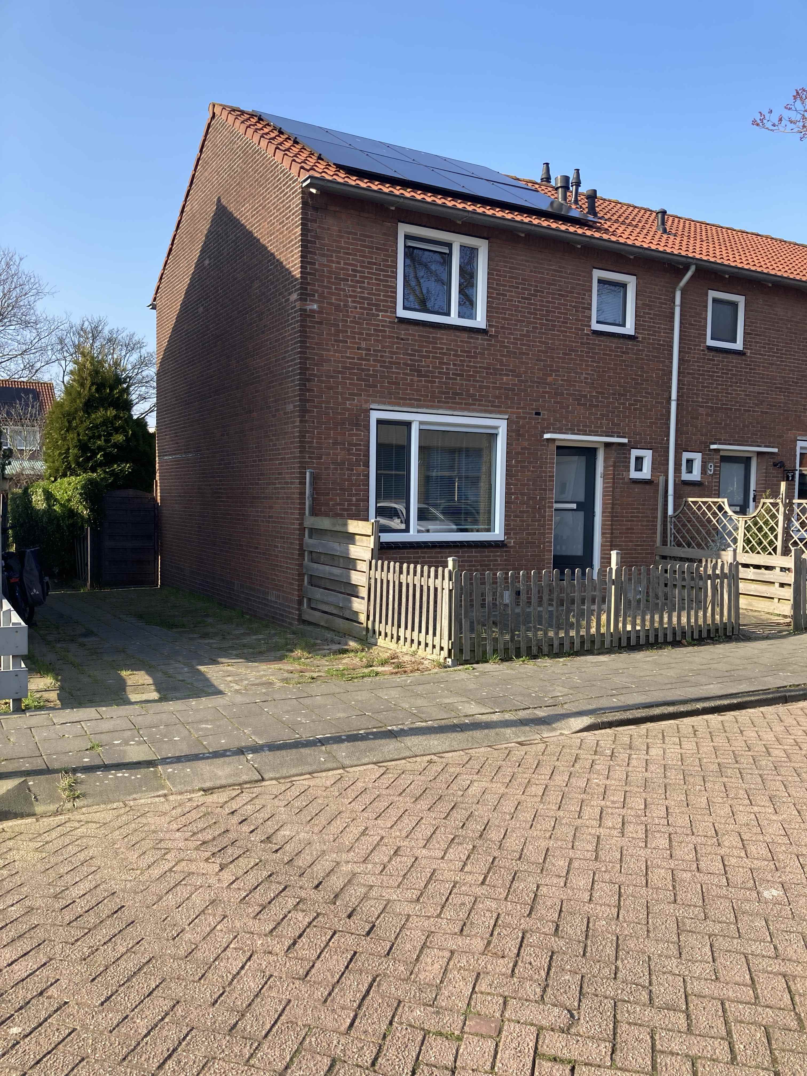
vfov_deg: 63.4
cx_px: 404
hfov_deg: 49.7
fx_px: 870
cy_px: 538
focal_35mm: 28
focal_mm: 3.99
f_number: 1.8
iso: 20
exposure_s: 1/738
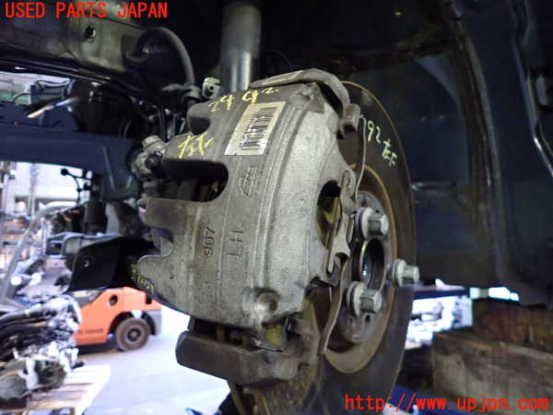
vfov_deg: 54.9
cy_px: 208
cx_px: 276
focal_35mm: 25
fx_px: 399
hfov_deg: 69.4
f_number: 2
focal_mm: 4.5
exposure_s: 1/30
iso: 800
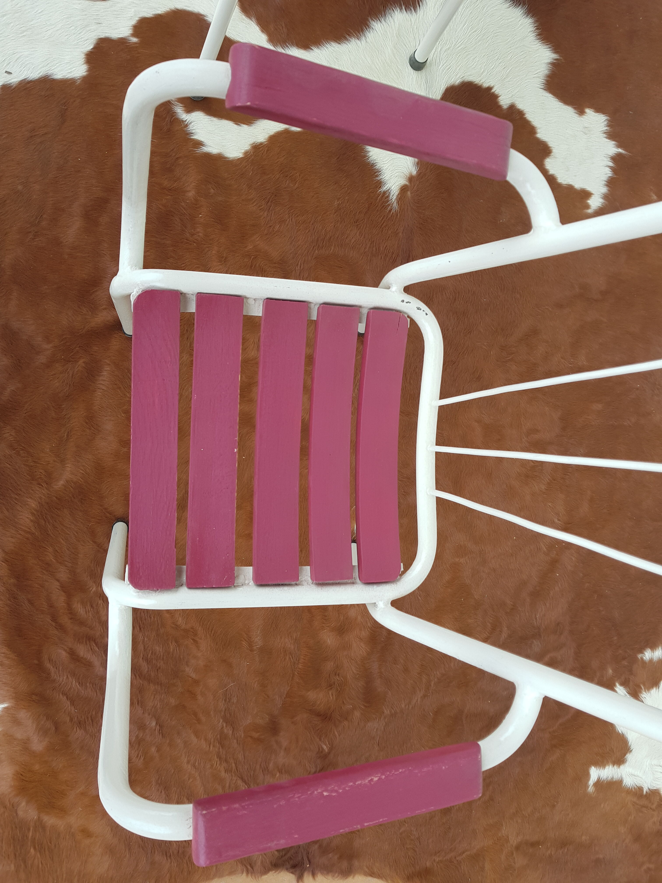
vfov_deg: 67.3
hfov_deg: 53.1
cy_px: 442
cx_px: 331
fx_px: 663
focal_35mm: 26
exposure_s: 1/113
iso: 40
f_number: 1.7
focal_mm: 4.2
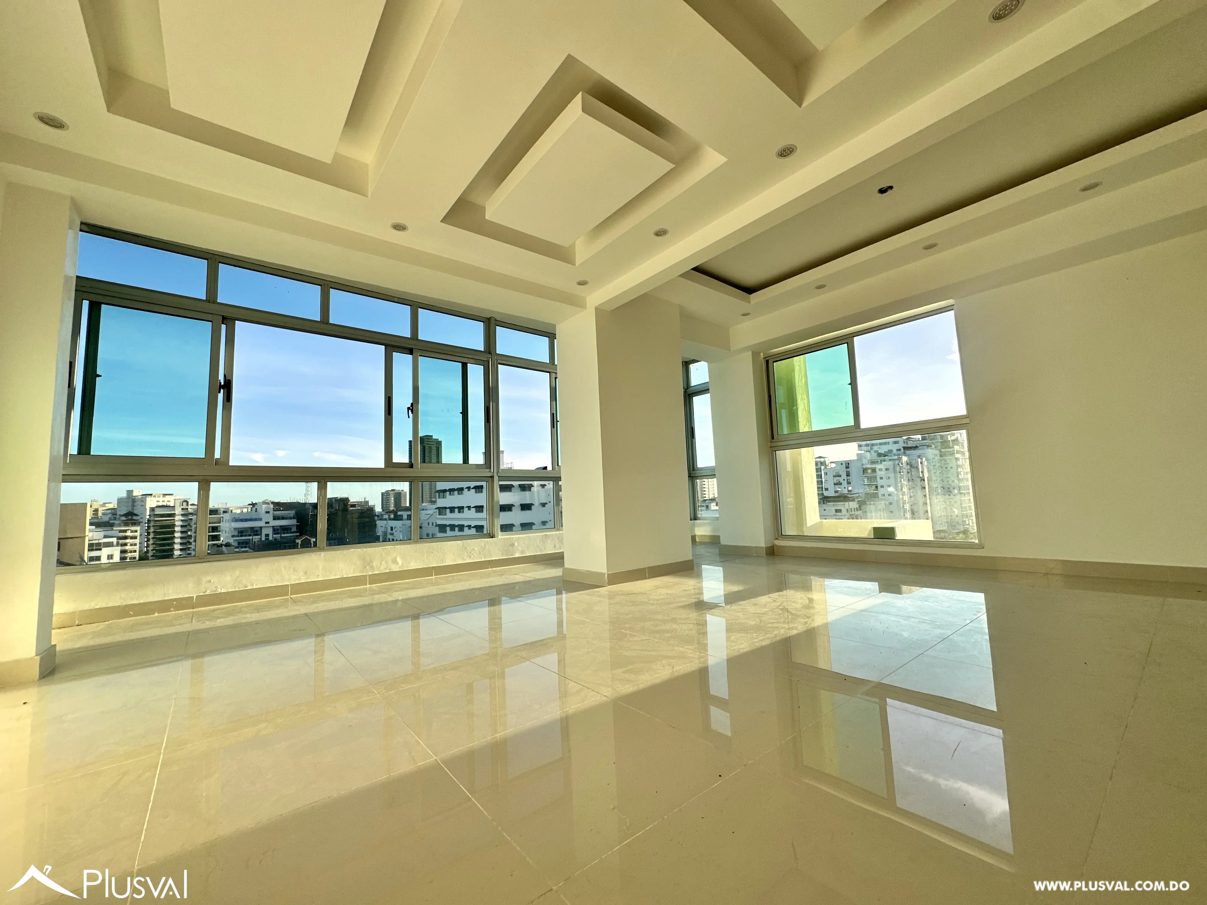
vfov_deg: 85.7
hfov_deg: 102.1
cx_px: 604
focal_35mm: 14
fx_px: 488
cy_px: 452
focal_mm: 2.22
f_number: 2.2
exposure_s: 1/703
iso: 40
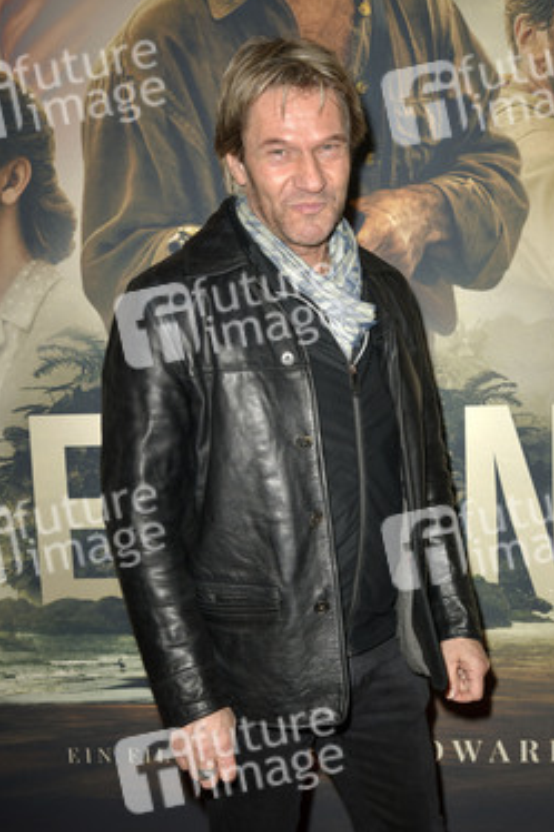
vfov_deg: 41.9
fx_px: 1086
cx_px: 294
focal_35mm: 47
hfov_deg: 28.6
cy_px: 427
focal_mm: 44
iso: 250
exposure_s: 1/250
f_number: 5.6
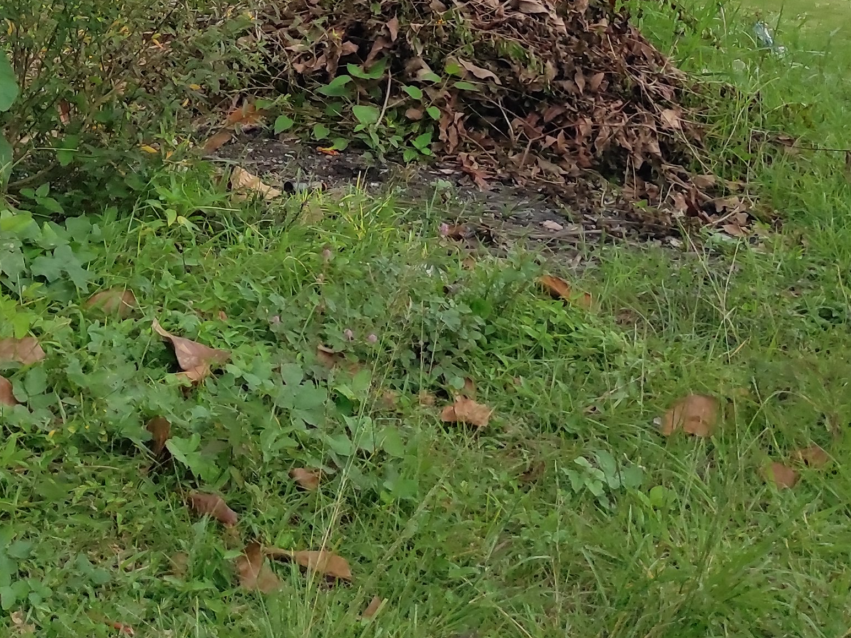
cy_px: -268
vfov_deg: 17.9
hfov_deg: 25.9
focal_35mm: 75
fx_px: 1844
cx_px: 292
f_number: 1.89
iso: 100
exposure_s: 1/2903
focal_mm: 5.43
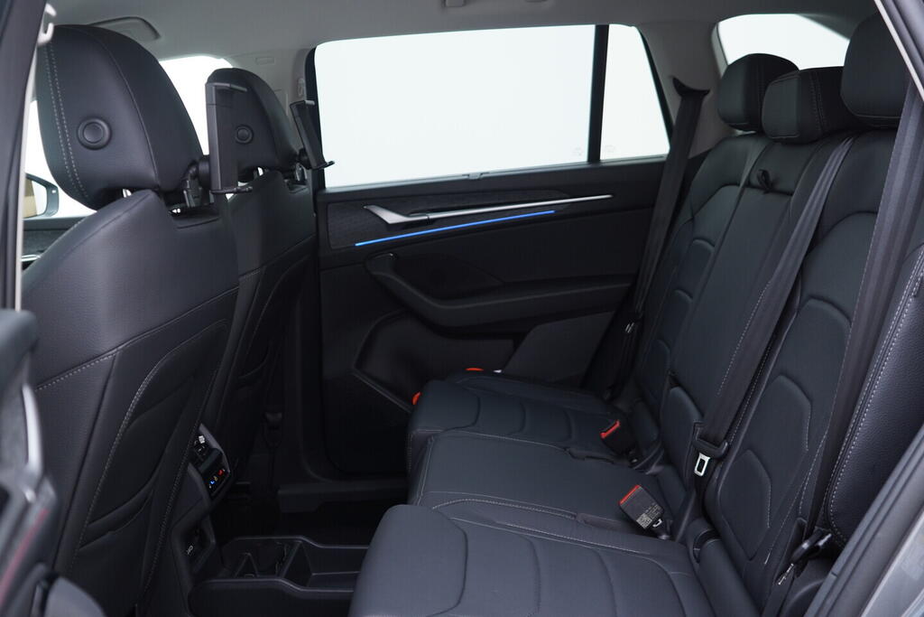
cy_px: 308
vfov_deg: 36.9
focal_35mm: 36
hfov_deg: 53.1
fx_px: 924
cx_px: 462
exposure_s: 1/40
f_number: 2.8
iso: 320
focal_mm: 24
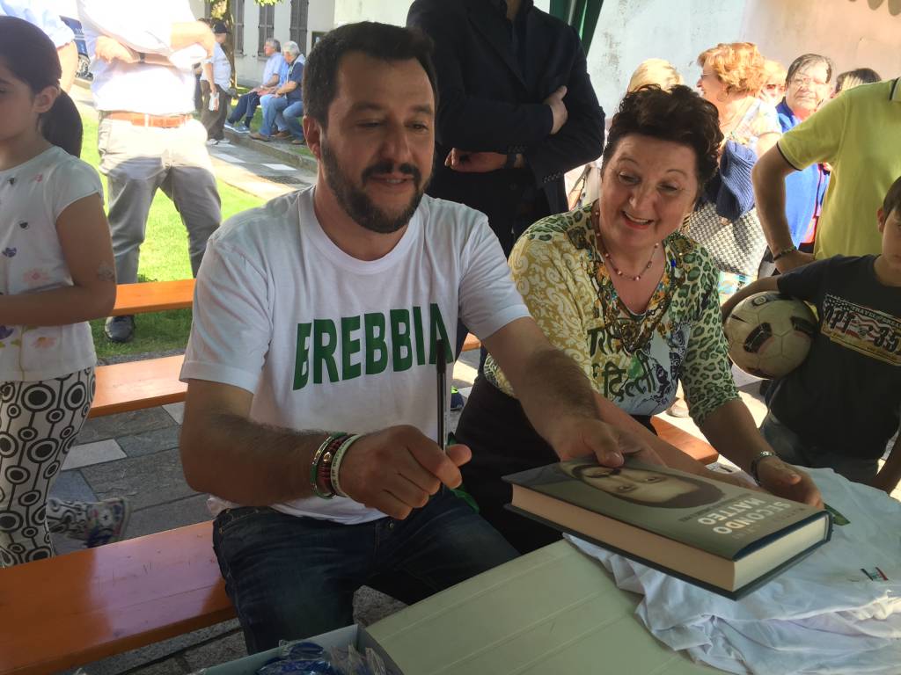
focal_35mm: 29
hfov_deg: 61.7
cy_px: 338
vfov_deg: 48.2
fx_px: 755
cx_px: 450
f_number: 2.2
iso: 32
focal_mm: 4.15
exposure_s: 1/186
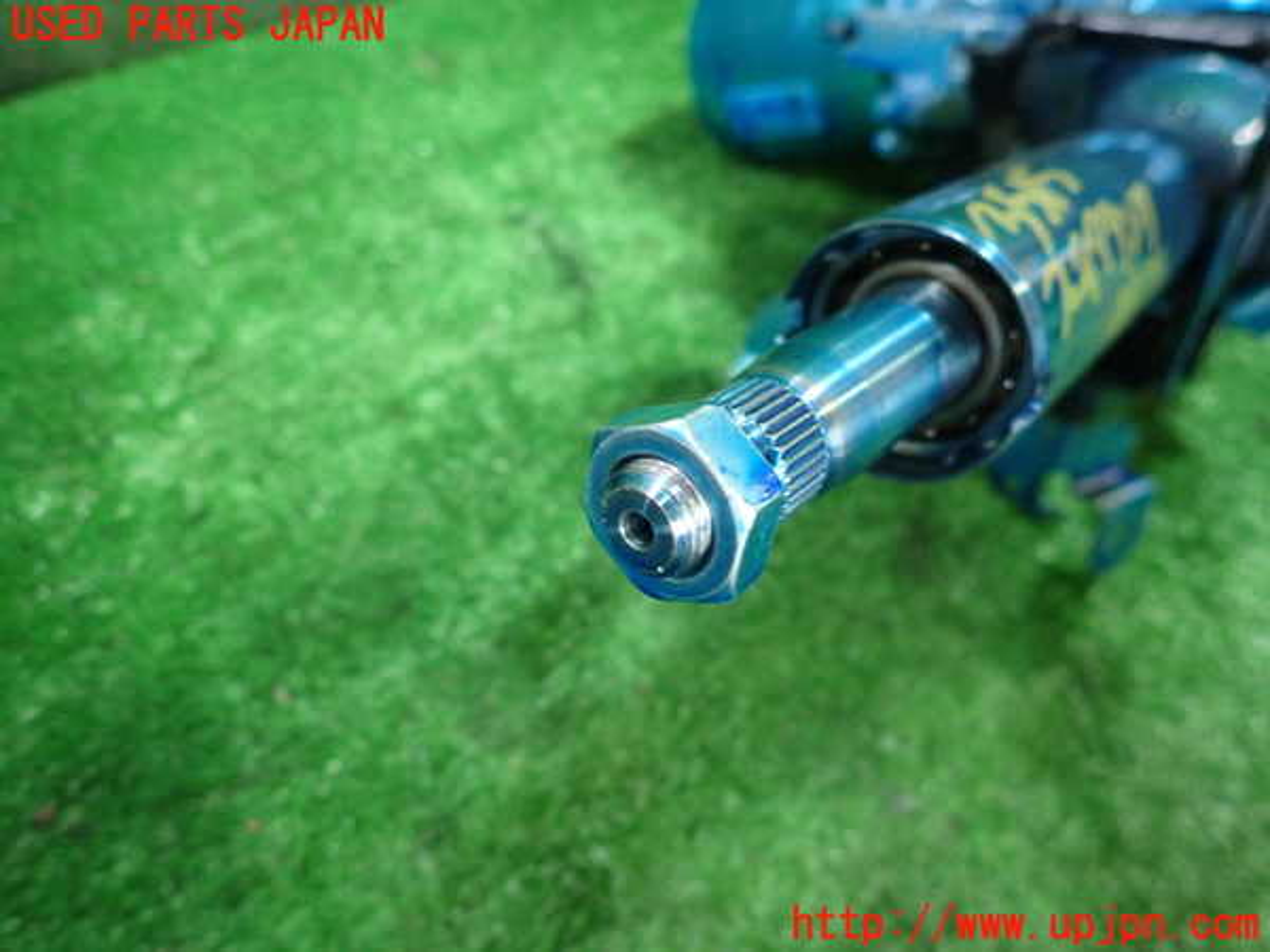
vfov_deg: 54.9
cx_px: 635
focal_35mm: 25
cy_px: 476
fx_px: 917
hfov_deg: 69.4
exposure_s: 1/30
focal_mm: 4.5
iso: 500
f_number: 2
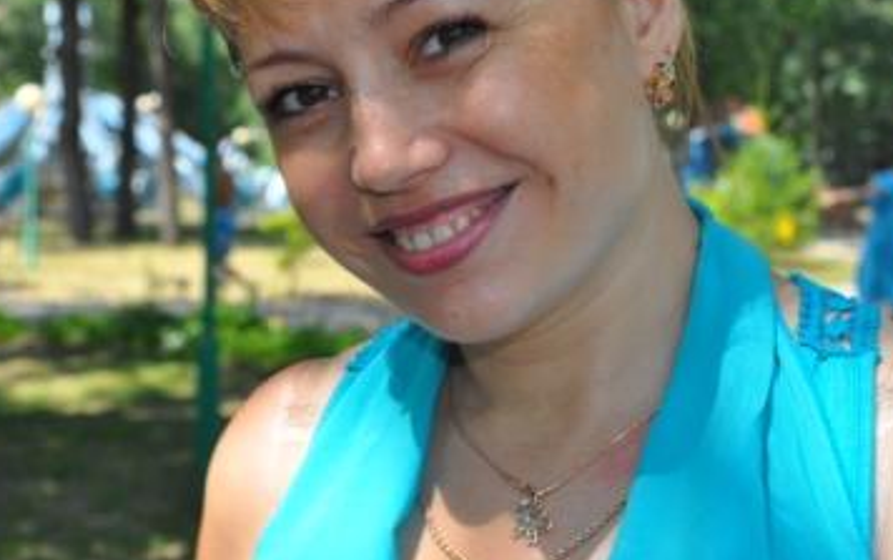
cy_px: 218
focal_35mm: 73
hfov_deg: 28.2
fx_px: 1778
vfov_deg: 17.9
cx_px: 409
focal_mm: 38
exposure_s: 1/80
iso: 200
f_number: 6.3
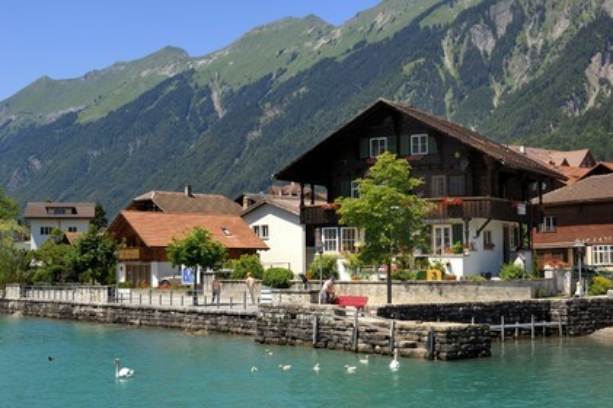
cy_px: 204
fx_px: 1021
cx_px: 306
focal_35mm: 60
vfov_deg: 22.6
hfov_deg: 33.4
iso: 100
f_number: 11
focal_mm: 40
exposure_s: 1/125
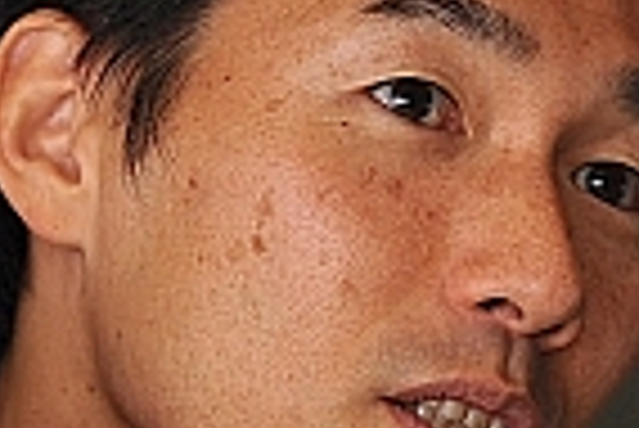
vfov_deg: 3.5
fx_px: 7054
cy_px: 151
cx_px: 675
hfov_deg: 5.2
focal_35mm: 397
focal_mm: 110
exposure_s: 1/200
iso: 800
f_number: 2.8
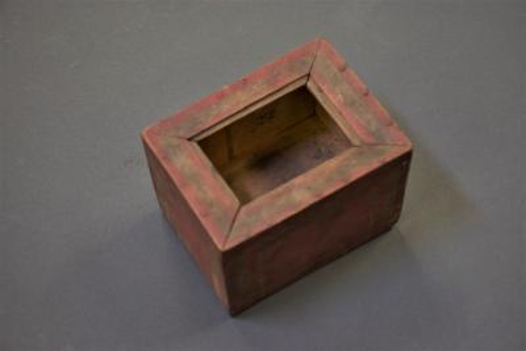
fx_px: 1052
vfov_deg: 18.9
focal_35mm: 72
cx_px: 263
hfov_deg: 28.1
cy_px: 176
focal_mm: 48
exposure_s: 1/80
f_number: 4.5
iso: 800
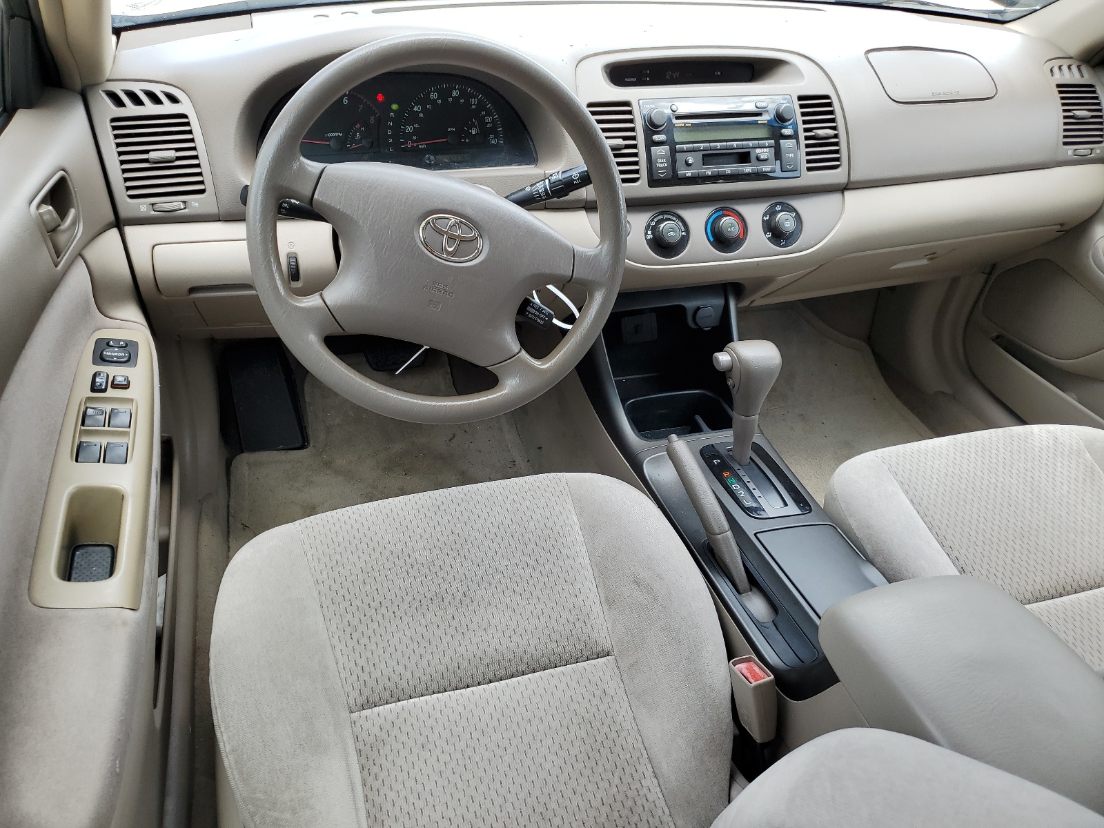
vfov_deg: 53.1
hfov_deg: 67.3
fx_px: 829
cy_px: 414
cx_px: 552
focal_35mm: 26
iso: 50
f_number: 1.5
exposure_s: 1/250
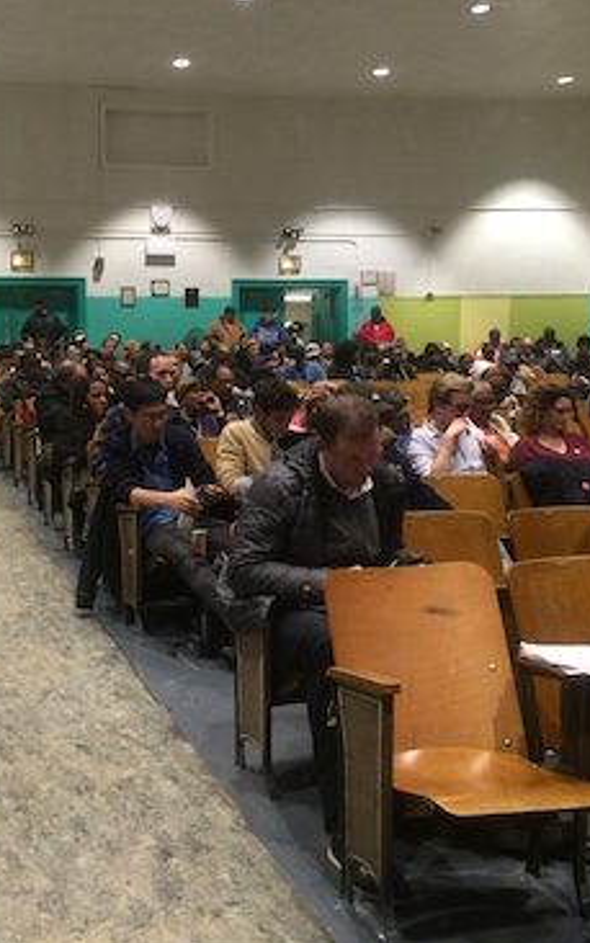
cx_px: 113
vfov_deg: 47.2
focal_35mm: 42
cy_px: 473
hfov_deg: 29.8
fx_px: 1080
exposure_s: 1/30
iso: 125
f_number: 2.2
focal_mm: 4.15
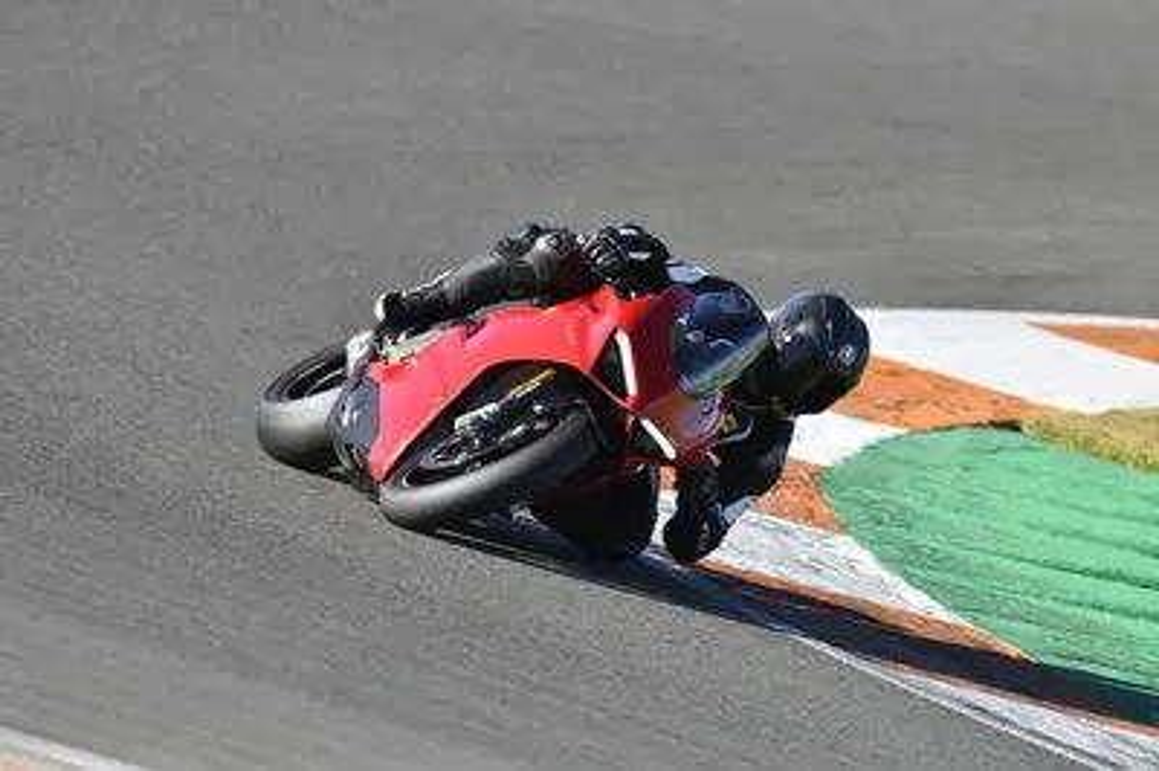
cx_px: 580
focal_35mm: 750
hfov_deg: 2.8
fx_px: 24125
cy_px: 386
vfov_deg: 1.8
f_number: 5.6
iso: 100
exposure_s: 1/500
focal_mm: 500
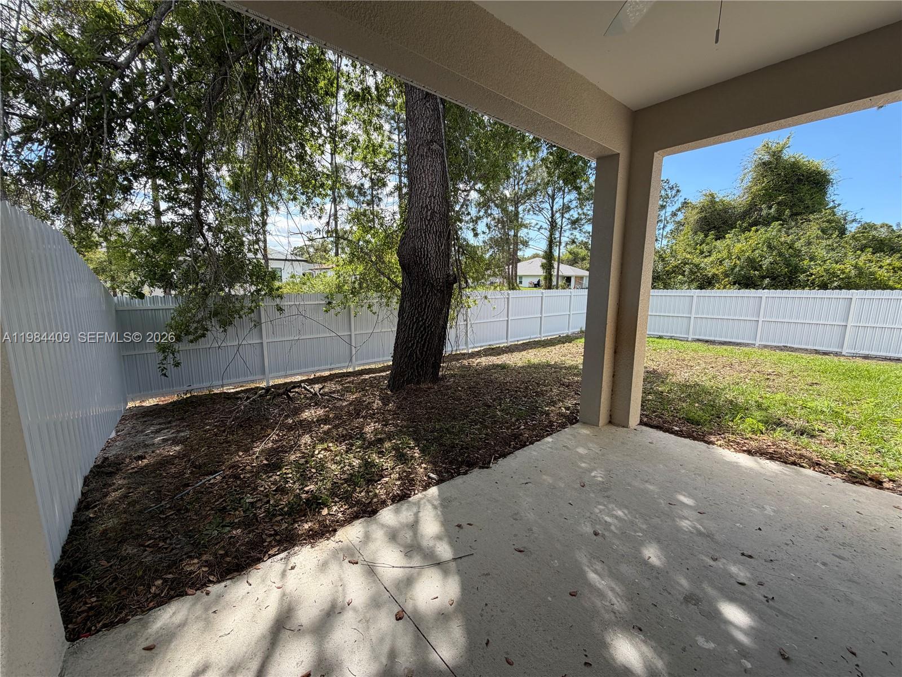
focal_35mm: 14
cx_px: 451
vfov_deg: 85.7
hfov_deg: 102.1
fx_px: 365
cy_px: 338
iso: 40
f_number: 2.2
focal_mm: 2.22
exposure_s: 1/502
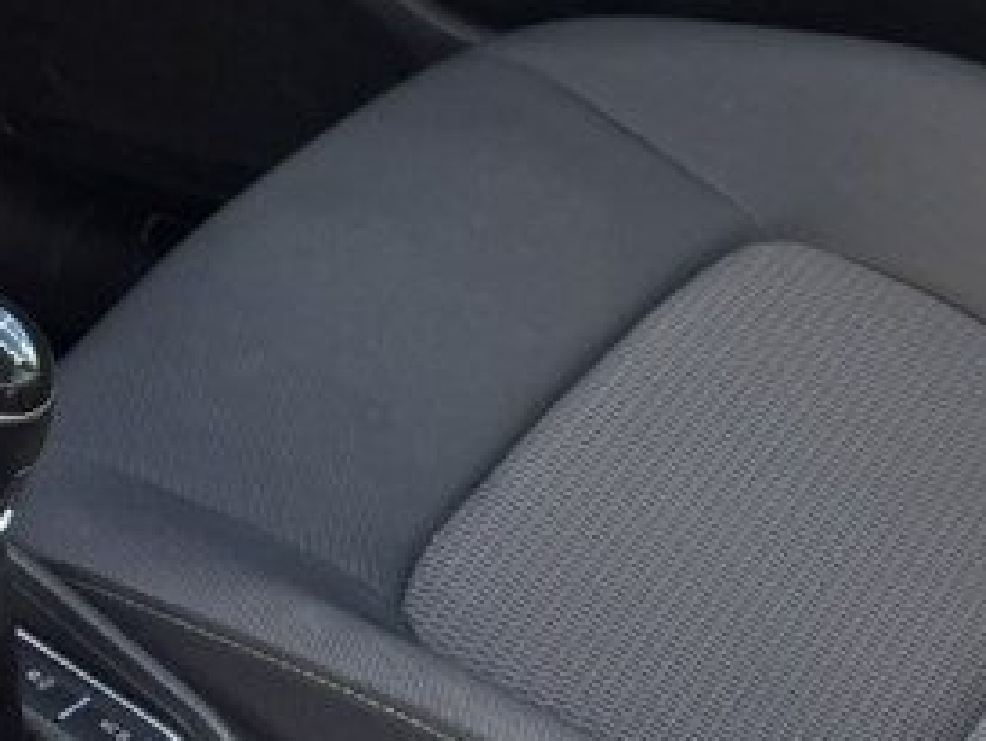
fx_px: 3762
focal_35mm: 132
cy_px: 204
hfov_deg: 13.1
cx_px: -953
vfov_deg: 11.2
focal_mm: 6.76
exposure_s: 1/134
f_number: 1.78
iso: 64
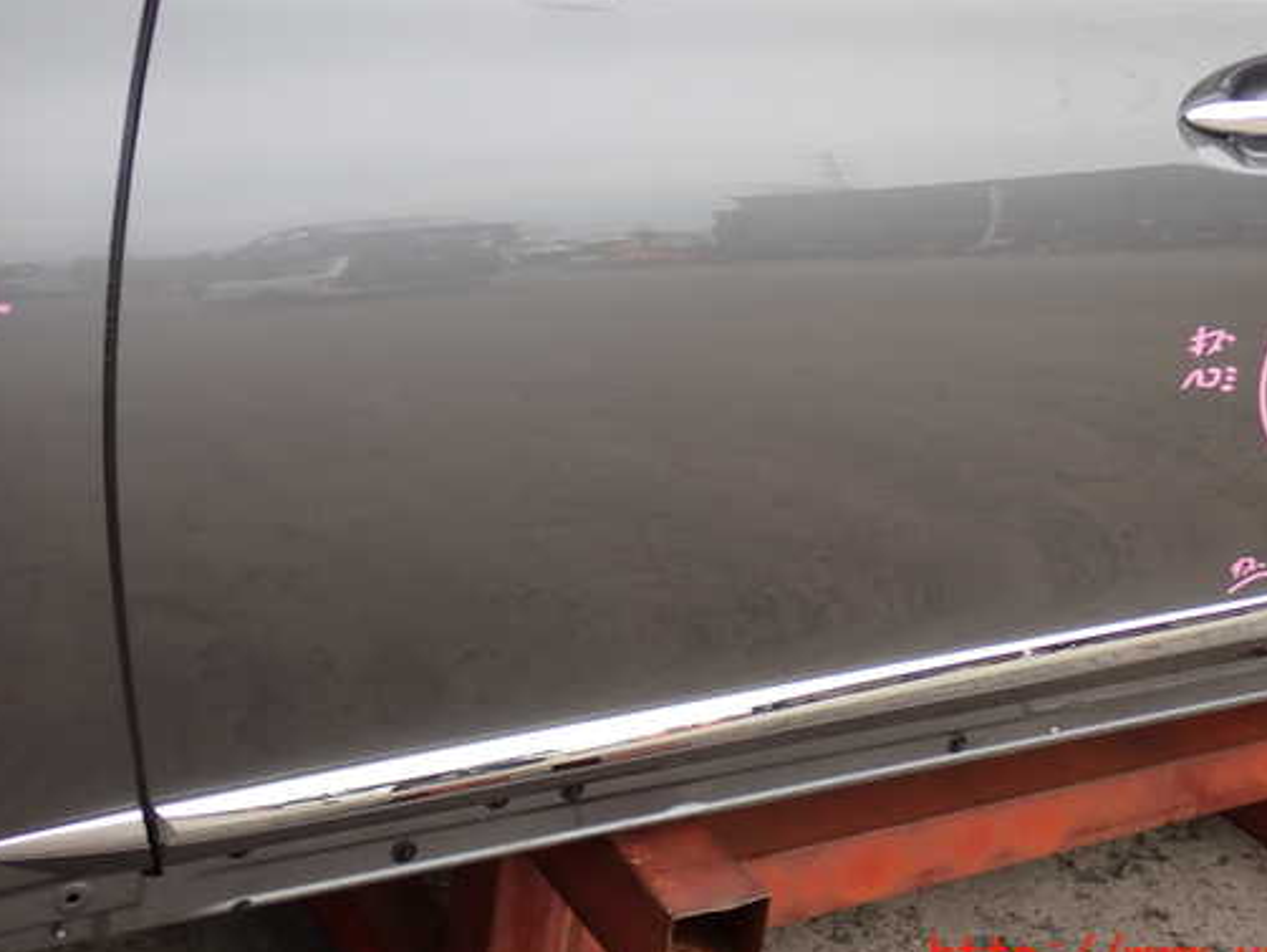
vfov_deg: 29.7
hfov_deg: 38.8
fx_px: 1794
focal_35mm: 49
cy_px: 424
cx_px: 742
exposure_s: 1/80
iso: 100
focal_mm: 7.31
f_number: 2.8
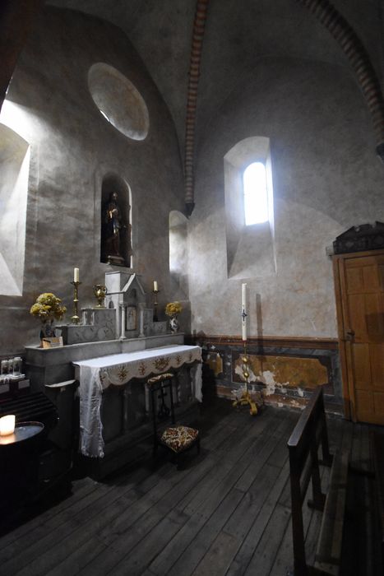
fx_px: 240
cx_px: 192
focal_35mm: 15
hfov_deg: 77.4
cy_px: 288
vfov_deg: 100.4
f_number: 3.5
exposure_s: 1/60
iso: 9000
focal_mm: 10
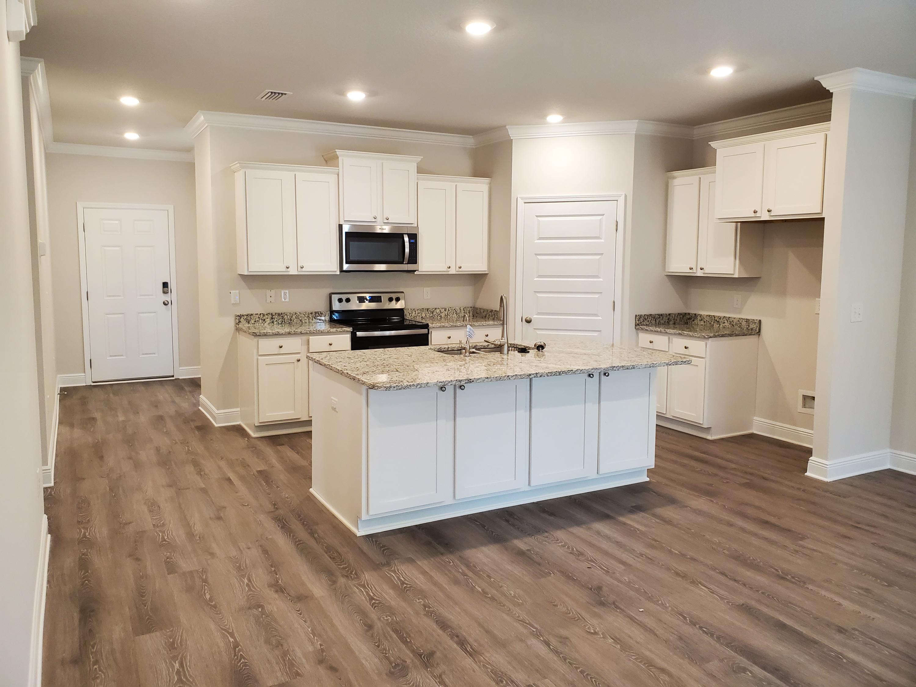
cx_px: 458
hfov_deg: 67.3
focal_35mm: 26
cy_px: 344
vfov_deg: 53.1
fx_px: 688
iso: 250
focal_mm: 4.3
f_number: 2.4
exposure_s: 1/59
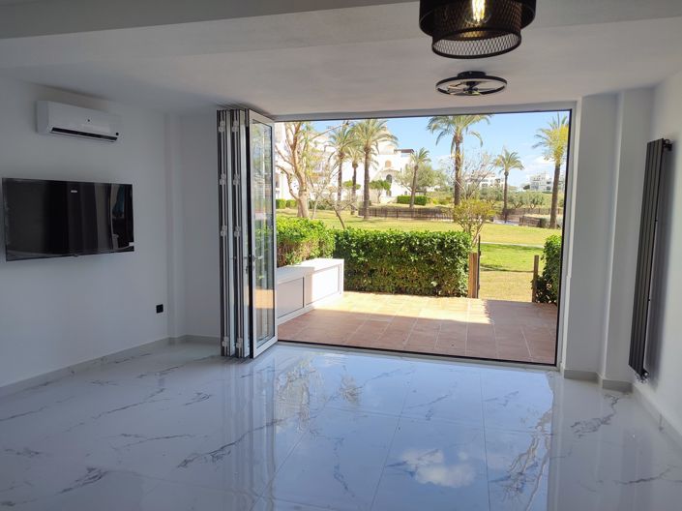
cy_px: 256
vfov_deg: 56.8
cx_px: 341
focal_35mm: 24
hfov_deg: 71.6
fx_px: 473
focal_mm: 5.89
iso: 50
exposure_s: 1/350
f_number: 1.89
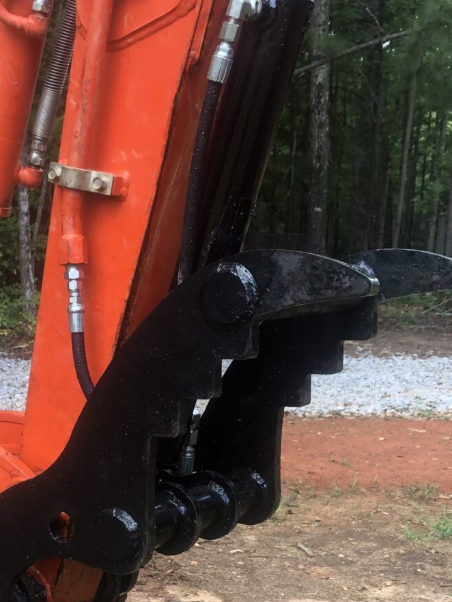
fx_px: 1131
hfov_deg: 22.3
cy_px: 472
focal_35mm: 65
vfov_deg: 29.2
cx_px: 100
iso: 50
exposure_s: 1/120
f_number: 1.8
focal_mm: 3.99
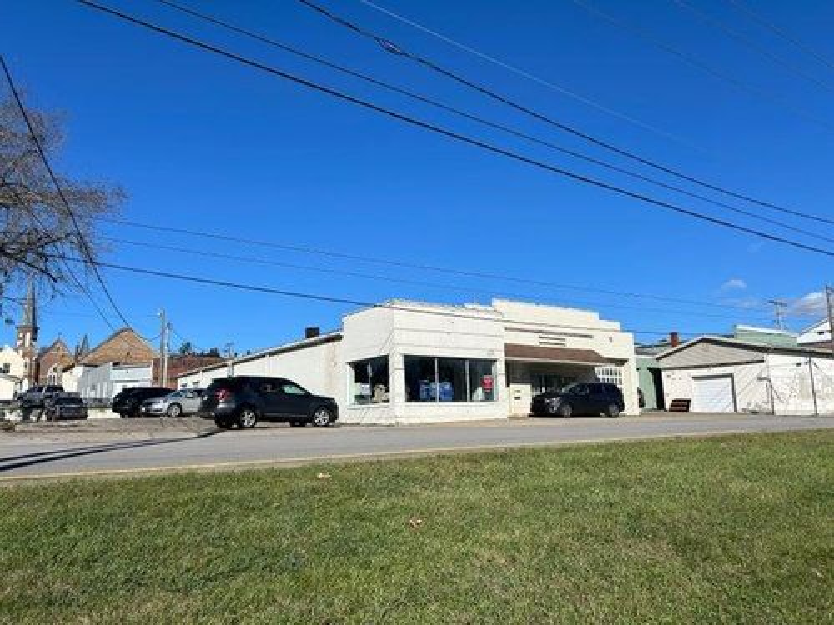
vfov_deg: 53.1
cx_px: 417
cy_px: 312
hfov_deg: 67.3
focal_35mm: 26
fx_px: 626
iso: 50
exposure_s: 1/6579
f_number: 1.5
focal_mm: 5.7
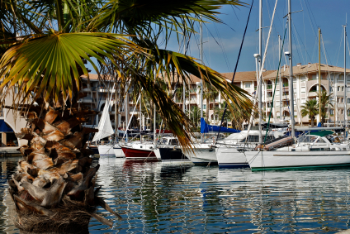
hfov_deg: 37.8
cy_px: 117
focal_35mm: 52
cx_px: 175
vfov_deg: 25.8
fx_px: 511
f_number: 11
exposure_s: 1/160
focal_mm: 35
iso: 100
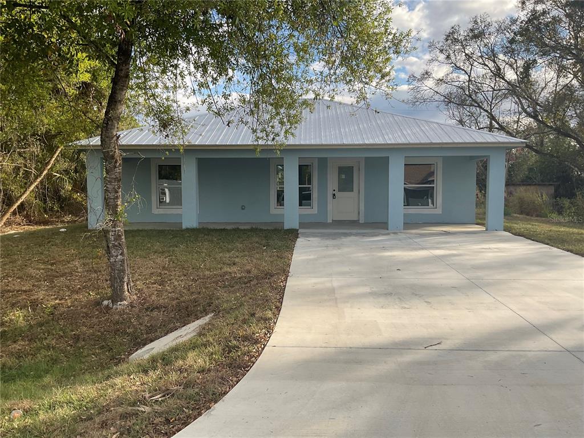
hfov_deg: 61.7
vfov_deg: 48.2
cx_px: 292
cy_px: 219
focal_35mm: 29
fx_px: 489
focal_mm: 3
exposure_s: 1/829
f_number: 1.8
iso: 16
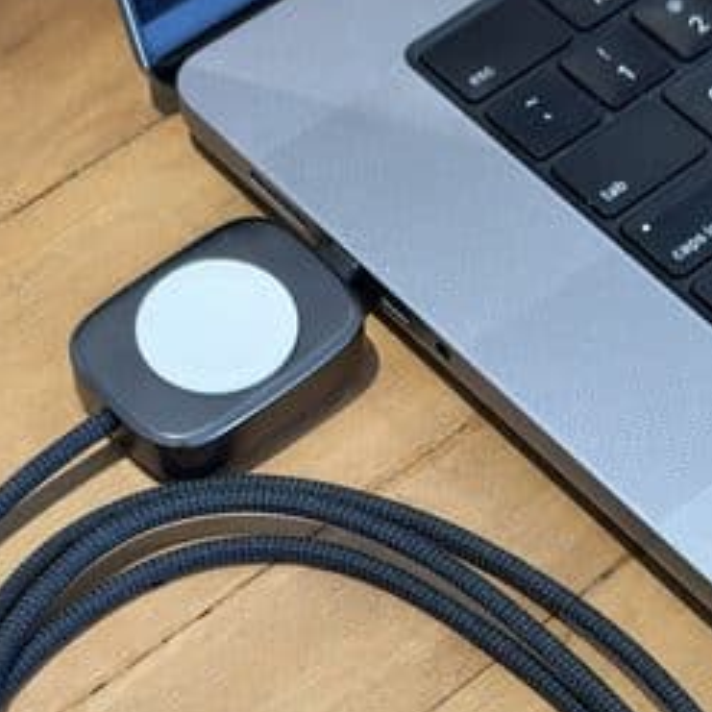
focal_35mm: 103
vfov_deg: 16.7
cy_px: 608
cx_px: 392
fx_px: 2397
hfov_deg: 16.9
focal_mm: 6.76
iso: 200
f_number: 1.78
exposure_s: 1/40
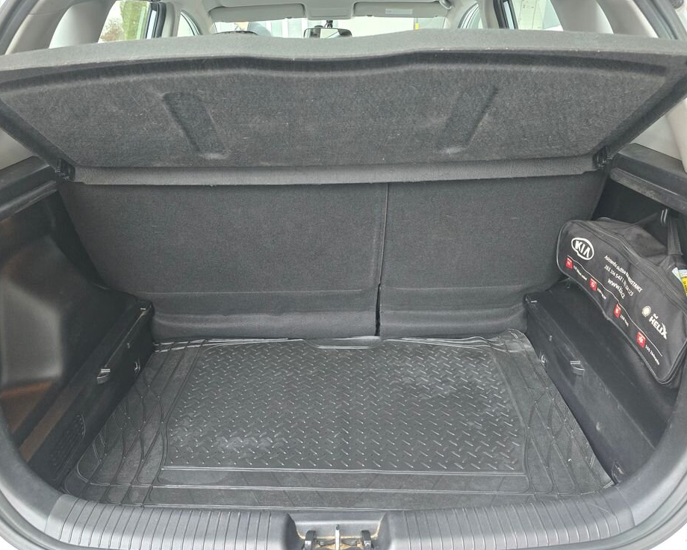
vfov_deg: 56.8
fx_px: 508
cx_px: 319
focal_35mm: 25
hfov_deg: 68.0
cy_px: 274
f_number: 1.7
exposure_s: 1/100
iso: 800
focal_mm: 6.3
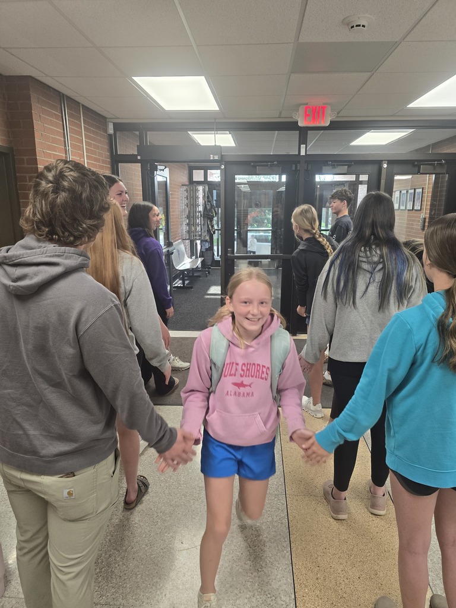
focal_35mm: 23
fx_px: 404
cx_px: 228
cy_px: 304
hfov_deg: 58.9
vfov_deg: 73.9
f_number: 1.7
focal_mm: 6.3
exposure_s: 1/120
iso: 160
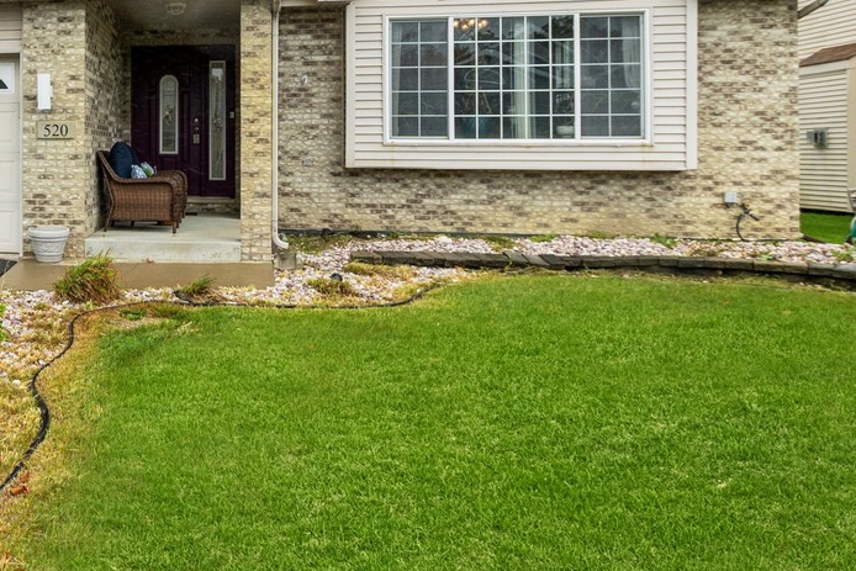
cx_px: -60
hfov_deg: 43.6
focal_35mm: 35
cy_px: 4
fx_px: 832
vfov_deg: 34.5
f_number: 7.1
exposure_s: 1/320
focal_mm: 10
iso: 250
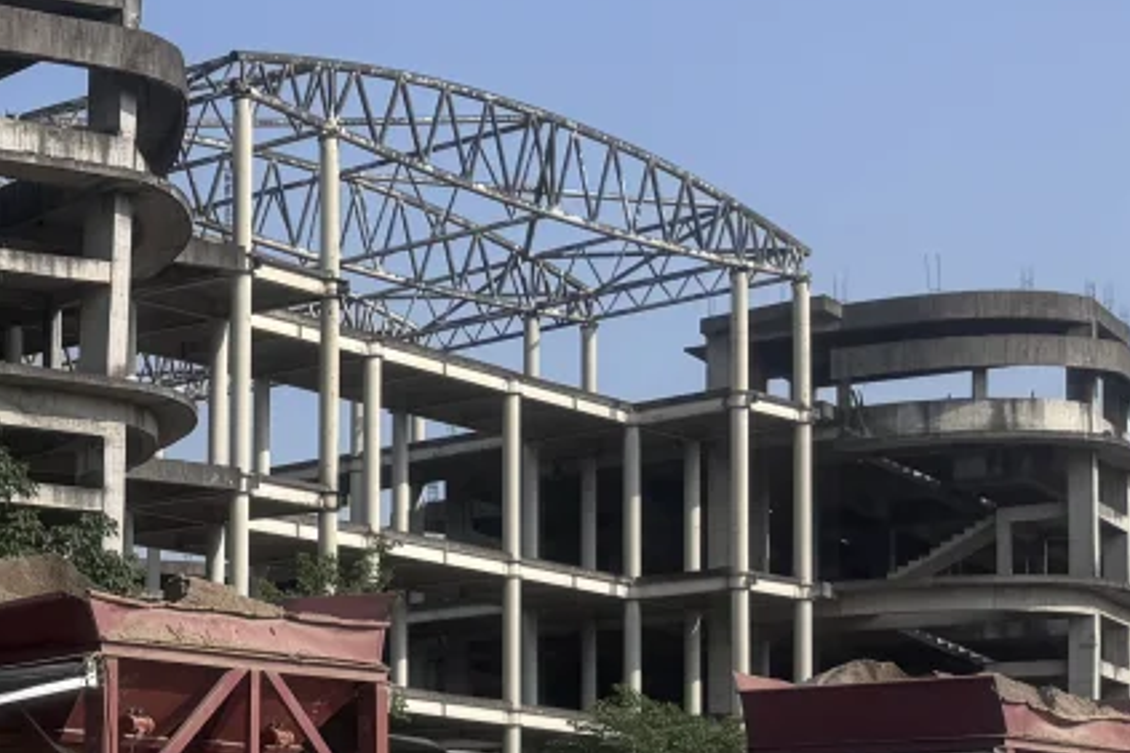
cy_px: 822
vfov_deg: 15.6
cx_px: -716
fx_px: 2668
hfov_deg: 19.7
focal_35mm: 85
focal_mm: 6.76
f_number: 1.78
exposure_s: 1/4310
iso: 80
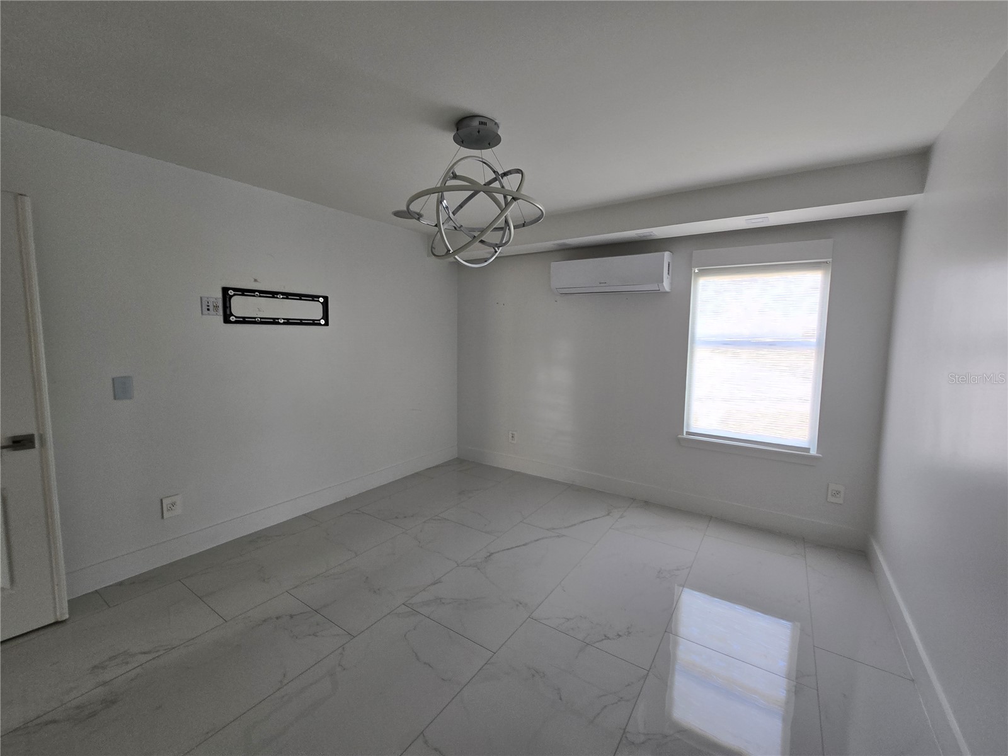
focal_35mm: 13
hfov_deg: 106.2
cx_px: 504
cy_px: 378
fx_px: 379
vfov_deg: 89.9
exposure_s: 1/100
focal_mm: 2.2
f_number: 2.2
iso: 80
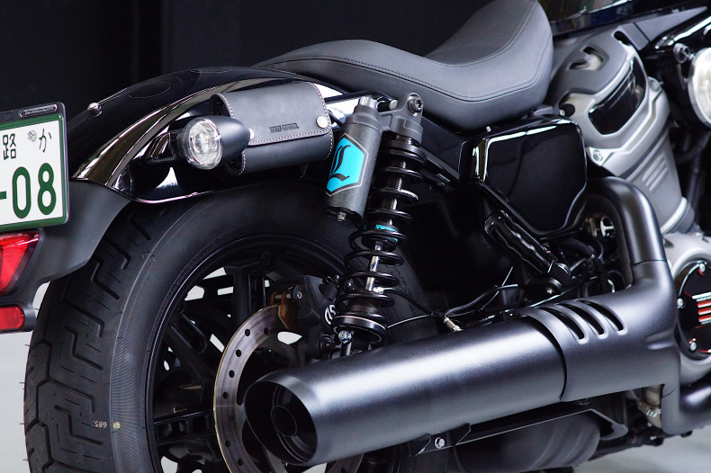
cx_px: 356
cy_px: 236
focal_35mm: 128
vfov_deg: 10.7
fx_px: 2517
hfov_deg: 16.1
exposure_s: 1/80
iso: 1600
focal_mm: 85
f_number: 4
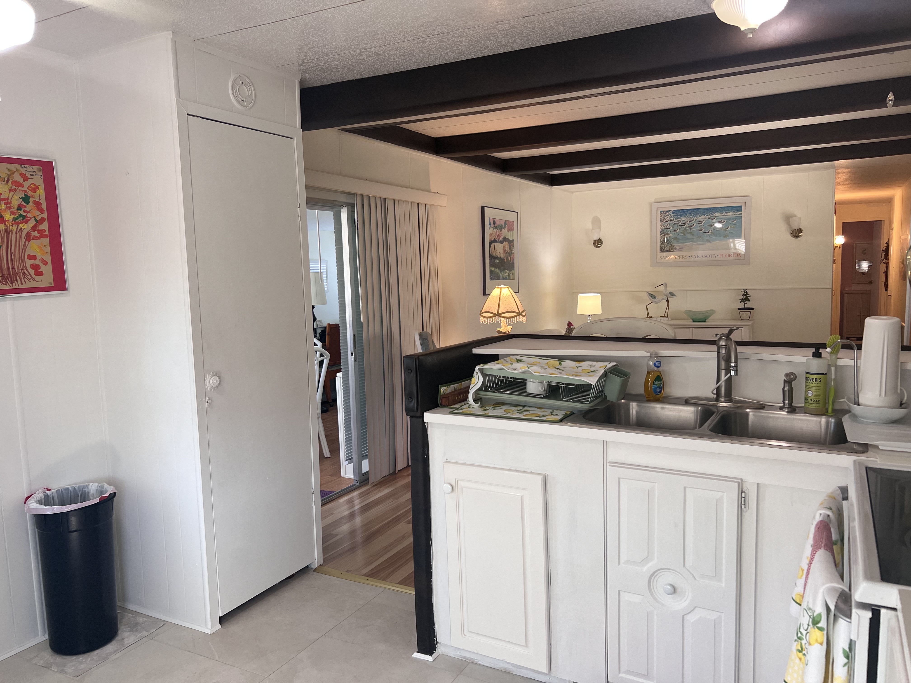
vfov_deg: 53.1
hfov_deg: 67.3
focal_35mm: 26
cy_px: 342
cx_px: 456
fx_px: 684
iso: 125
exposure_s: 1/120
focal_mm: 5.7
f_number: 1.5
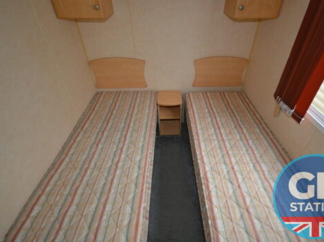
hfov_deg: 83.7
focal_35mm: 19
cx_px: 175
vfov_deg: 67.8
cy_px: 120
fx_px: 180
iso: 500
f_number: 4.2
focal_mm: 11.5
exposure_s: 1/60
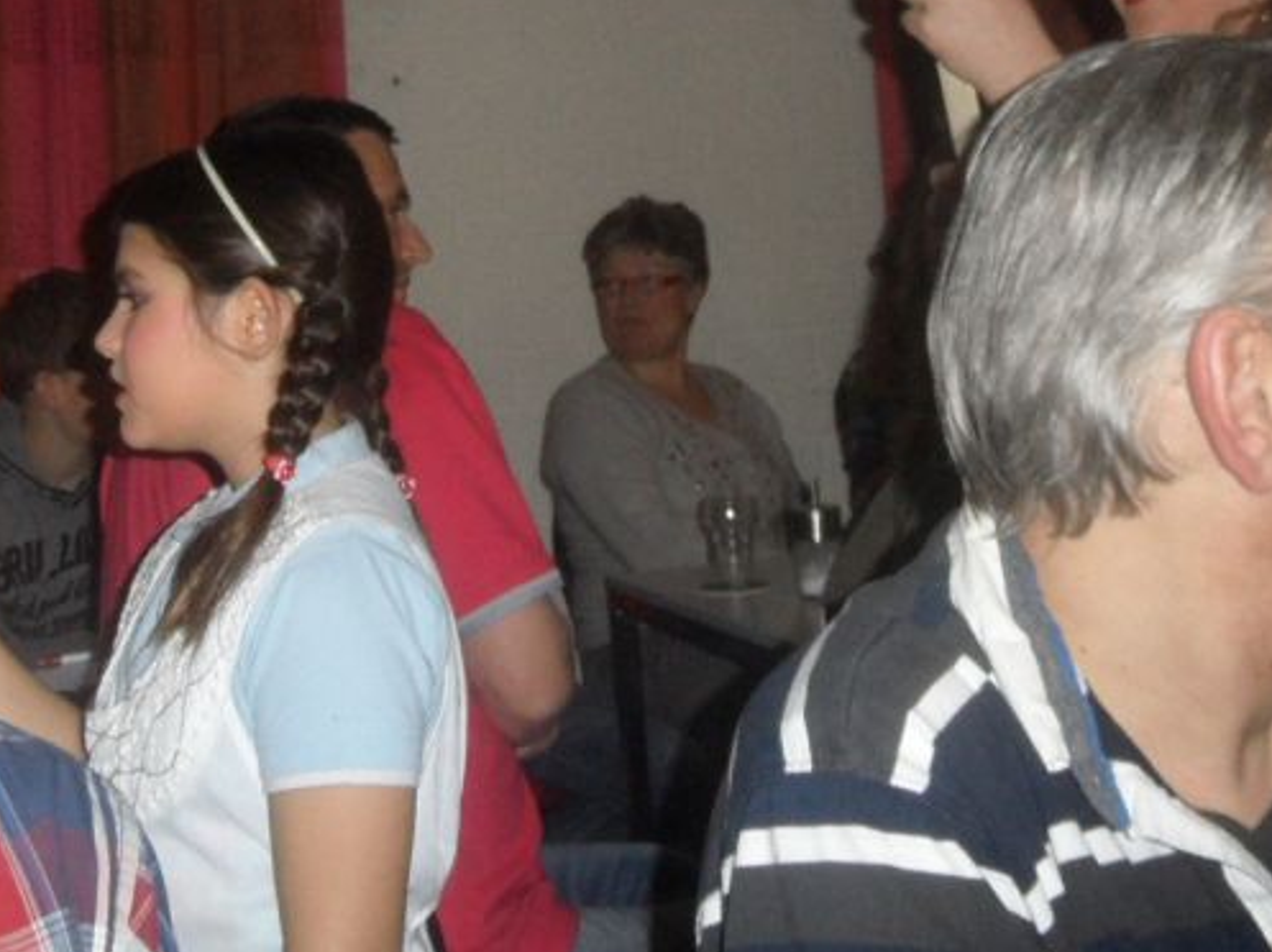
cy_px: -67
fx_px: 2130
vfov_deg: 23.8
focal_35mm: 58
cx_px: 566
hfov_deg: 33.2
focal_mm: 3.9
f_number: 3.2
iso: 200
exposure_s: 1/30
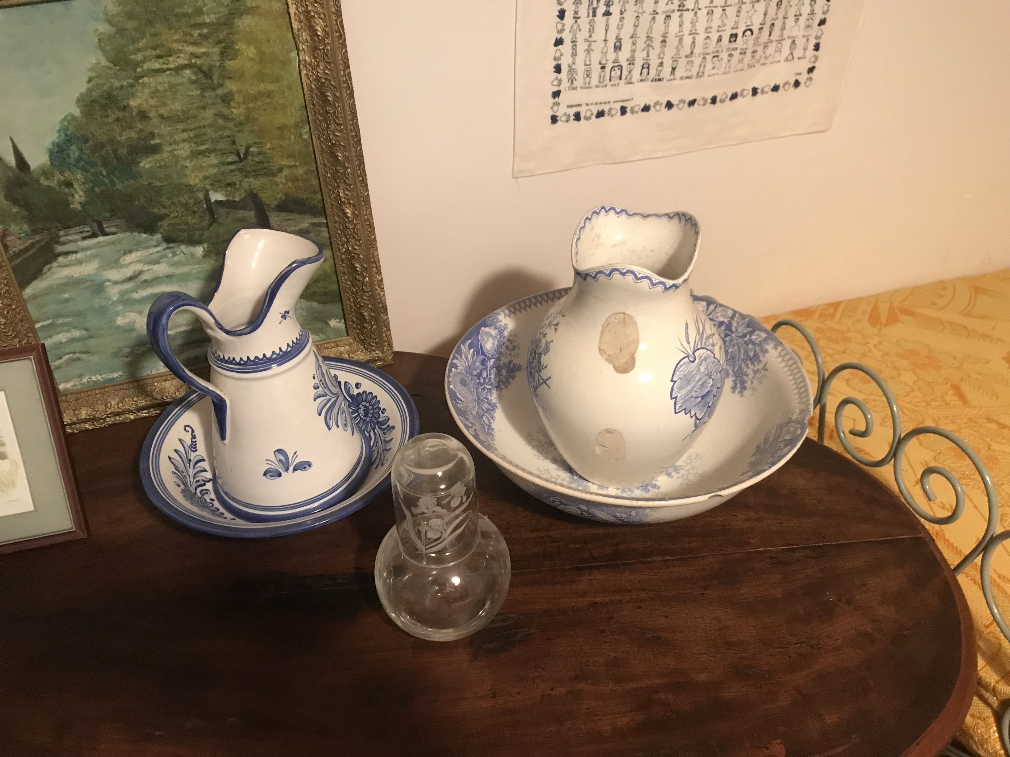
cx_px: 505
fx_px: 817
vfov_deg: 49.7
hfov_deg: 63.4
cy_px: 378
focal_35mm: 28
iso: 80
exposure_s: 1/7
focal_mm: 3.99
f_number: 1.8
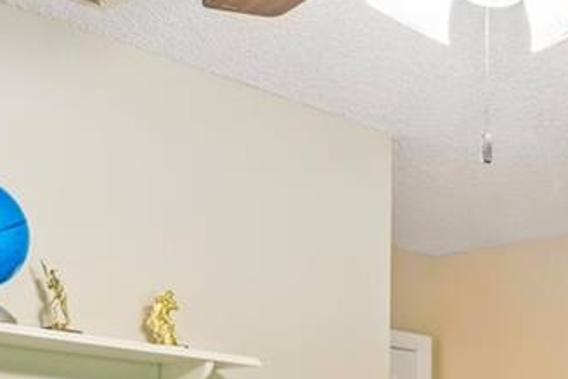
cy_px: 514
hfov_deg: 23.7
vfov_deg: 16.0
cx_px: 620
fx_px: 1270
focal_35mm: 80
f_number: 9
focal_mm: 11
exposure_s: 1/60
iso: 250
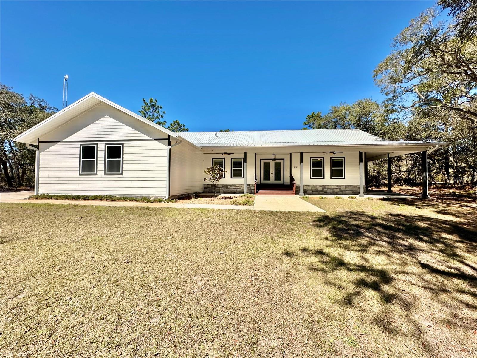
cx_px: 238
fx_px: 193
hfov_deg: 102.1
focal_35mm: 14
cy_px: 179
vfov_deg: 85.7
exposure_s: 1/3040
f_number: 2.2
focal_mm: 2.22
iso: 50
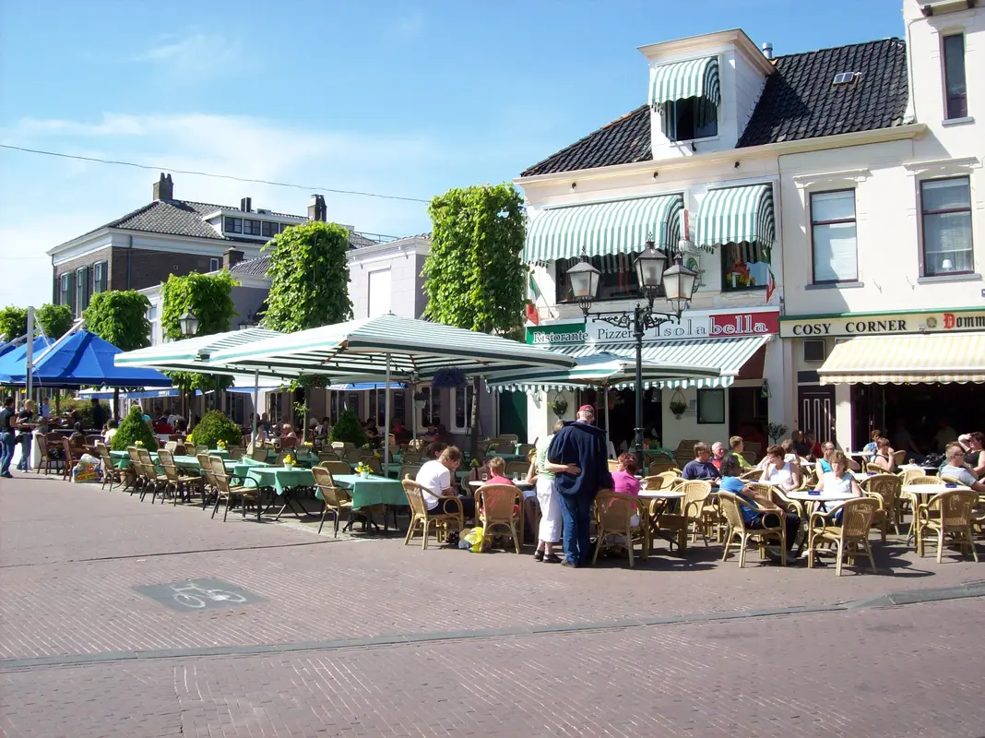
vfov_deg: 39.6
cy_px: 369
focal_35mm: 36
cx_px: 492
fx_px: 1024
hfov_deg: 51.4
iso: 80
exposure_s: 1/359
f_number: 4.8
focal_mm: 6
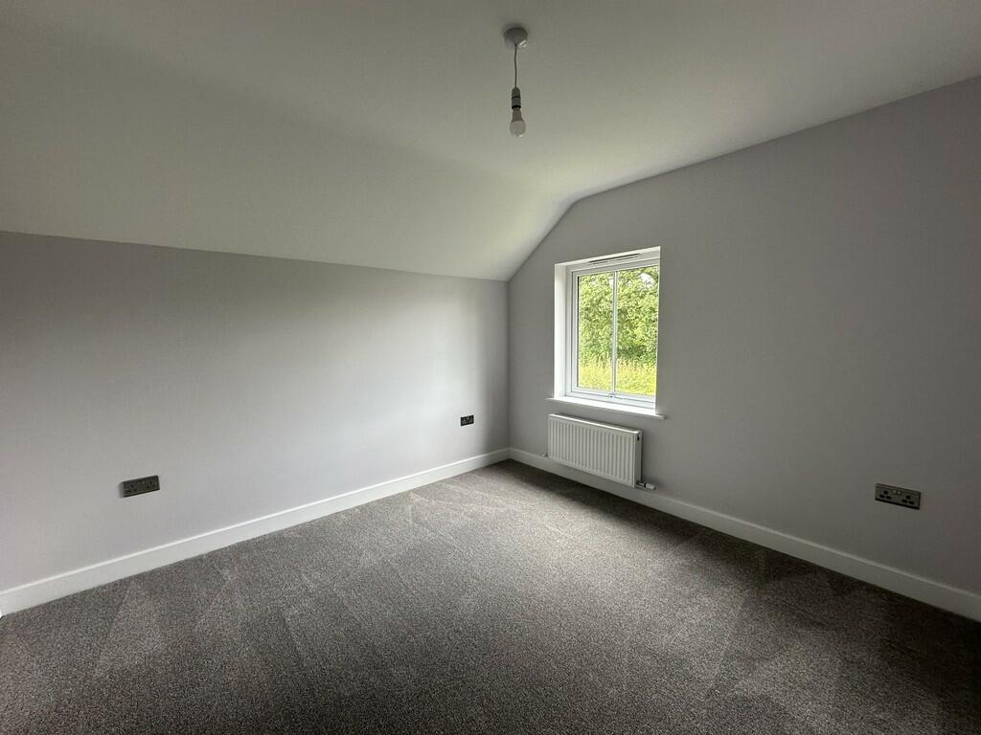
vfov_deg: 85.7
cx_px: 490
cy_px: 368
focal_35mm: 14
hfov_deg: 102.1
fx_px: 397
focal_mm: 2.22
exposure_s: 1/100
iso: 80
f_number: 2.2
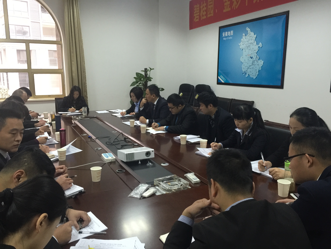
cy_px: 124
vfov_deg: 48.2
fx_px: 277
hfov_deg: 61.7
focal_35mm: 29
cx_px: 166
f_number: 2.2
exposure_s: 1/17
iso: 125
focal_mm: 4.15
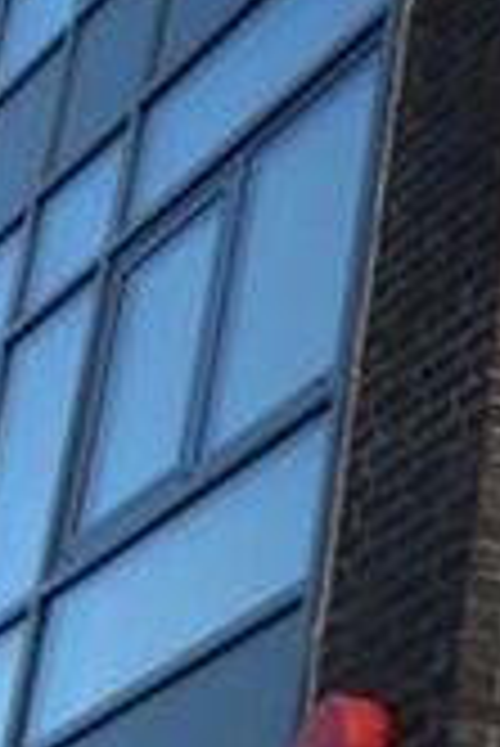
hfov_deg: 10.0
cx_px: 1477
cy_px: 502
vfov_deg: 19.4
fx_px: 2183
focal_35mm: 105
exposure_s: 1/400
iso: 100
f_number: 3.3
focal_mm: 4.3
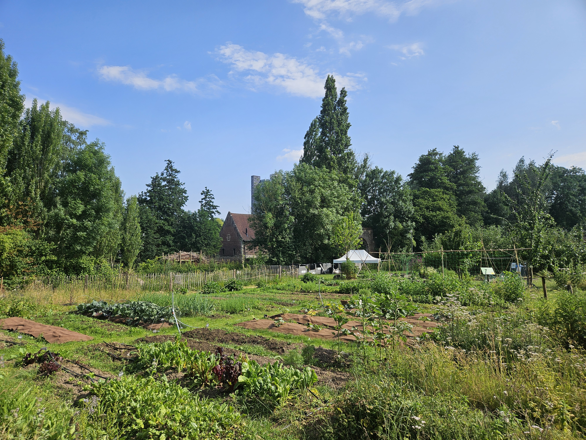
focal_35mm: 23
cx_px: 293
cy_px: 220
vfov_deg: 58.9
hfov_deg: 73.9
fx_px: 389
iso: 25
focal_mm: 5.4
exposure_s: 1/1814
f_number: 1.8
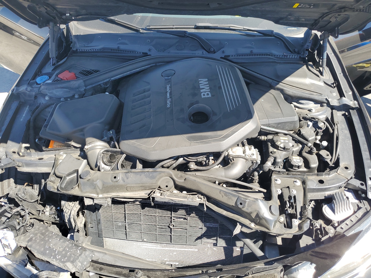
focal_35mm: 26
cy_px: 139
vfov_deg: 53.1
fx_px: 279
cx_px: 186
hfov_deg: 67.3
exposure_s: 1/667
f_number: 1.5
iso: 50
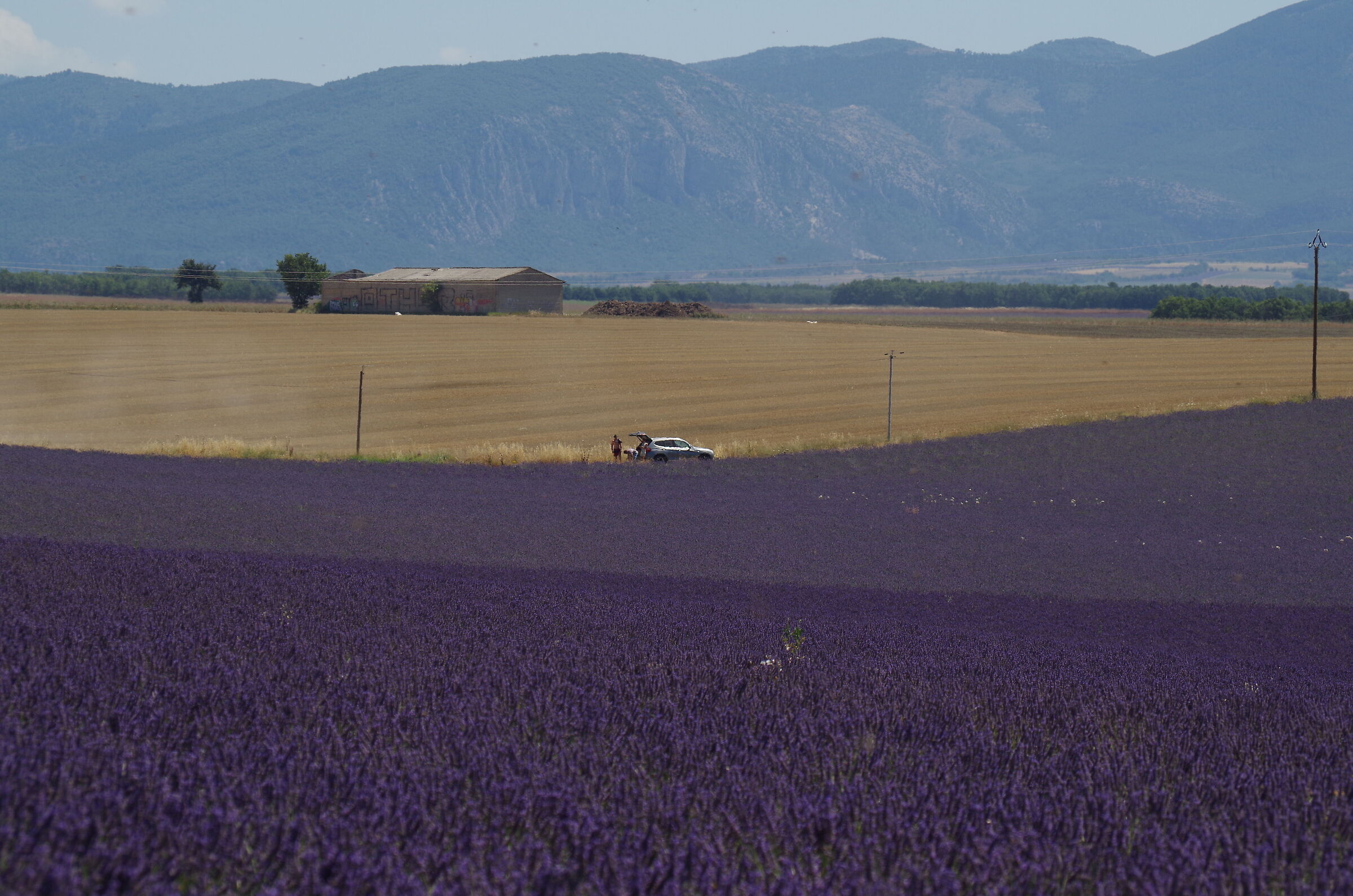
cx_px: 676
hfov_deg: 10.0
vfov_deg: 6.6
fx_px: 7764
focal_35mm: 207
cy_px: 448
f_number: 10
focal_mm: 137.5
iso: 200
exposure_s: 1/640
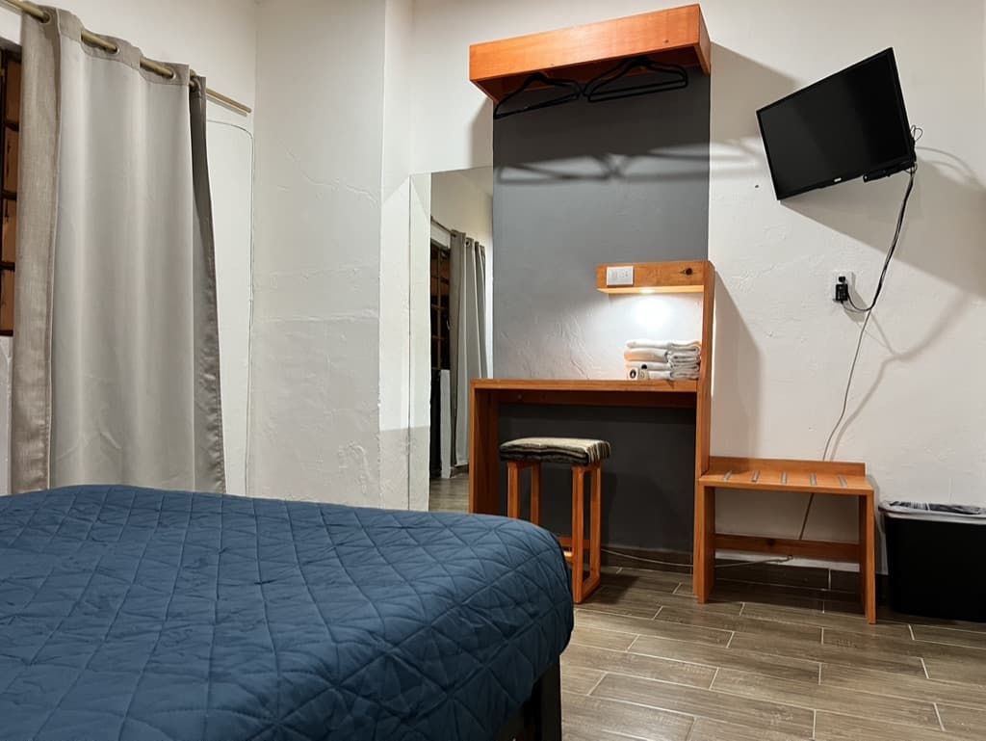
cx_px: 493
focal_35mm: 26
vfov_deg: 53.1
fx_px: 741
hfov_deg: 67.3
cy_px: 370
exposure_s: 1/60
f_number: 1.5
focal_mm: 5.7
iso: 320
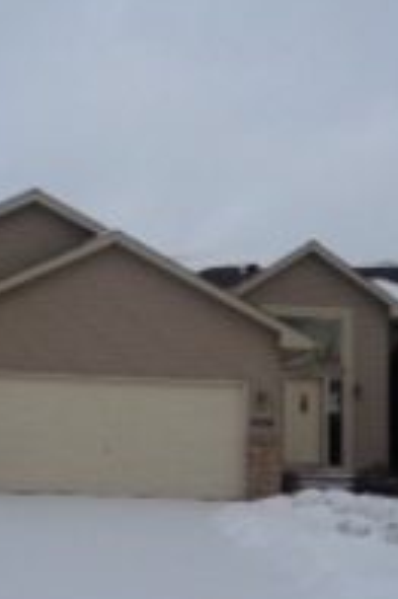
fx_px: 1063
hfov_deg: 21.1
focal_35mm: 64
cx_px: 137
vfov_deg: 31.4
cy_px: 310
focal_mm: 4.28
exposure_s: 1/1079
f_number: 2.4
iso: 50
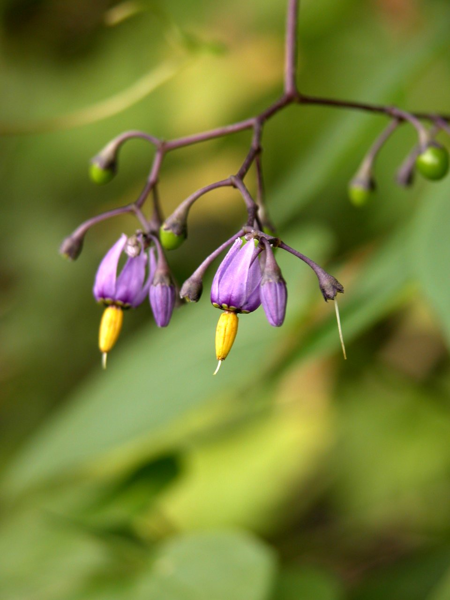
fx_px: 3311
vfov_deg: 10.4
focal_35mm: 191
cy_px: 300
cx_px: 225
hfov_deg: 7.8
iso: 100
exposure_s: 1/28.3
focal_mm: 48.5
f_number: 4
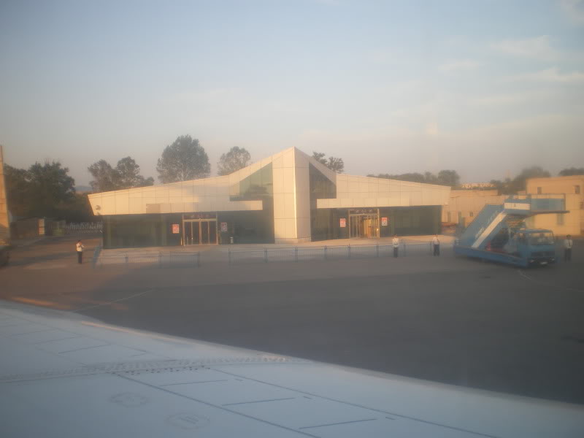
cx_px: 292
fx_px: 607
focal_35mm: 36
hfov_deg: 51.4
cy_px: 219
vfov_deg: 39.7
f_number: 3.1
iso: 50
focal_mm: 6.3
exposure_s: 1/160
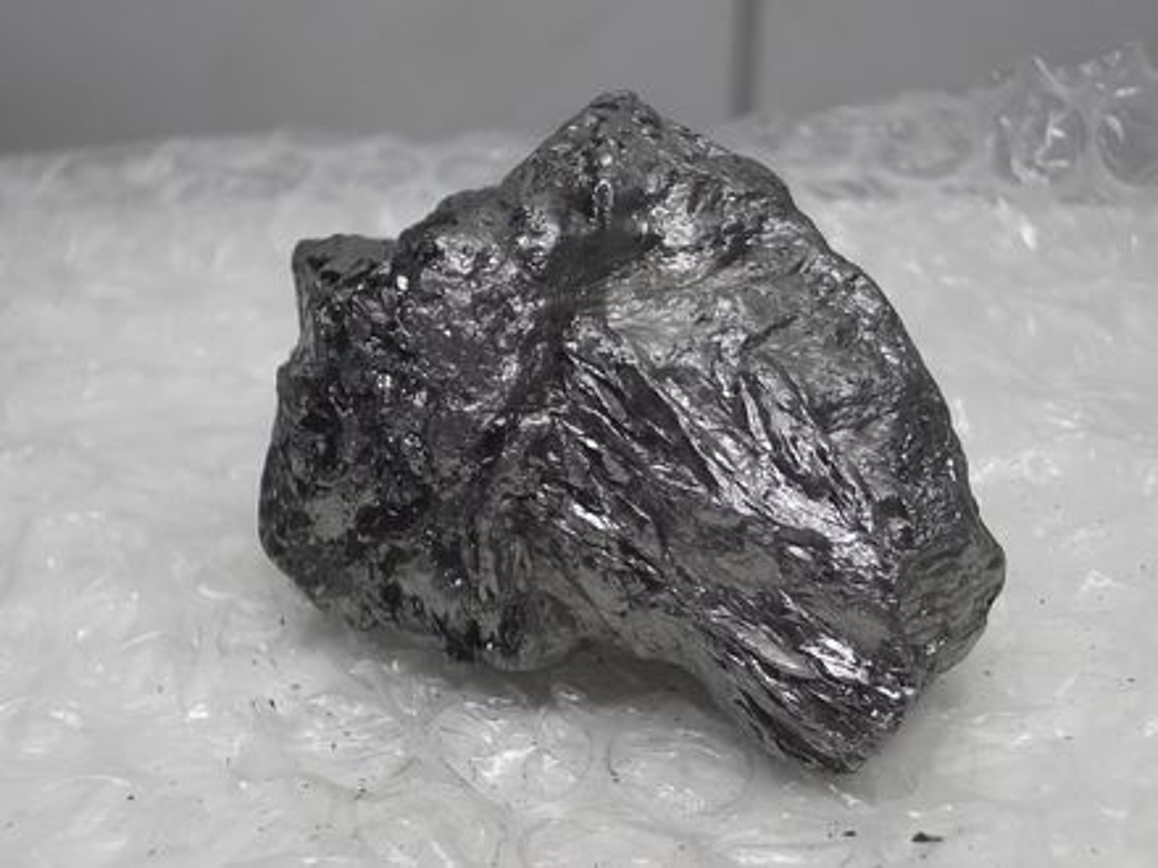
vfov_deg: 23.7
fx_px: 2074
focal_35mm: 62
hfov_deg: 31.2
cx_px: 579
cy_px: 434
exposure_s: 1/100
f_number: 3.5
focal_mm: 10.2
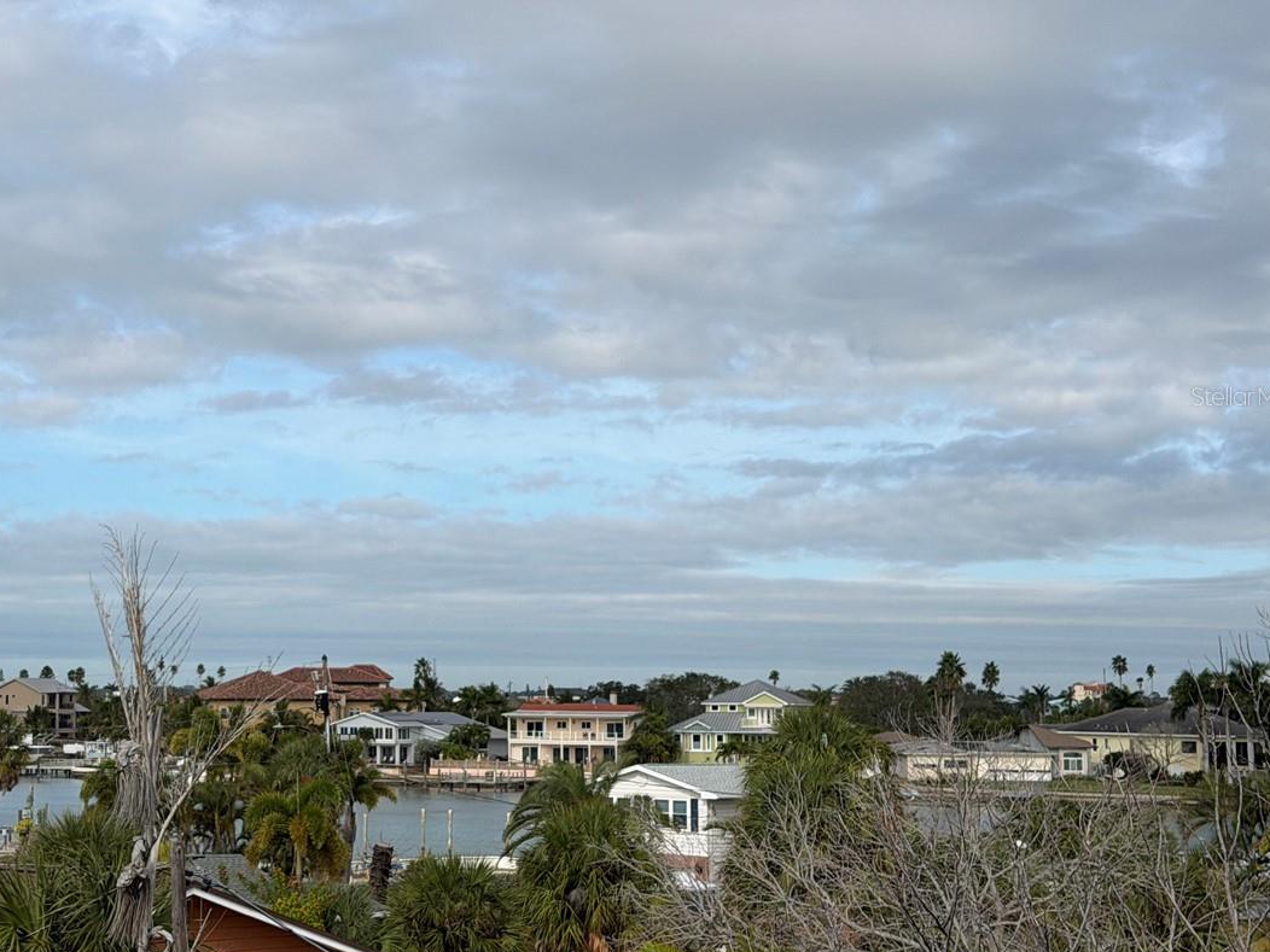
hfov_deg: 26.4
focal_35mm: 73
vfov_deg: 20.1
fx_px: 2678
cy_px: 396
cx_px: 339
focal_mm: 6.76
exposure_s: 1/11364
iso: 80
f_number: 1.78
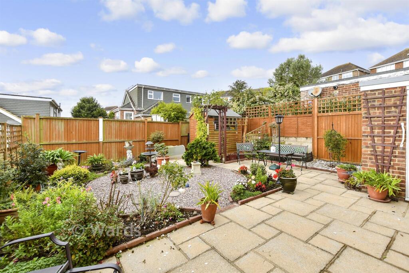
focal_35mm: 15
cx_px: 204
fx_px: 170
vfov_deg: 77.3
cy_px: 136
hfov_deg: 100.4
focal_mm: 10
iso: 160
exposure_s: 1/160
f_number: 6.3
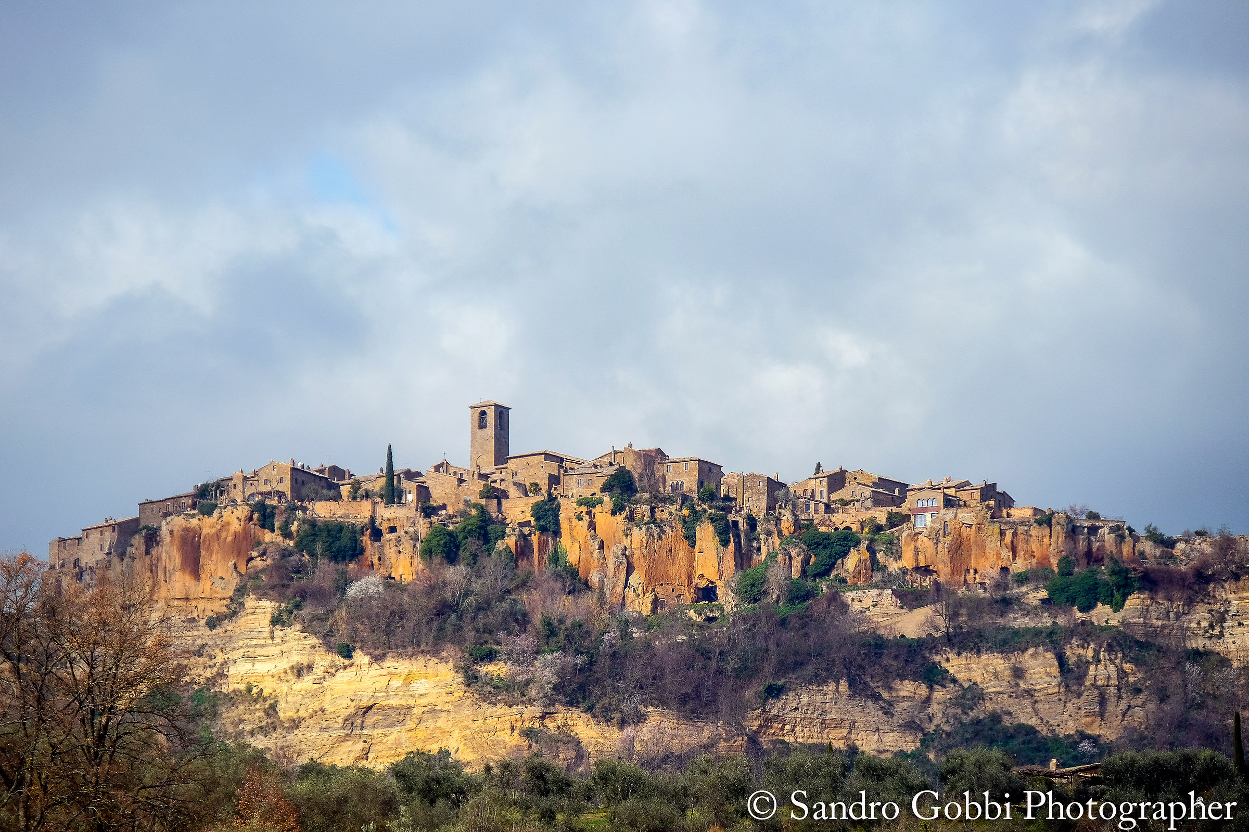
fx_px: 5412
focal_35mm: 156
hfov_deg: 13.2
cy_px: 416
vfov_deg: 8.8
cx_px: 624
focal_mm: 104.2
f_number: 5.6
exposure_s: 1/1500
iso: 400
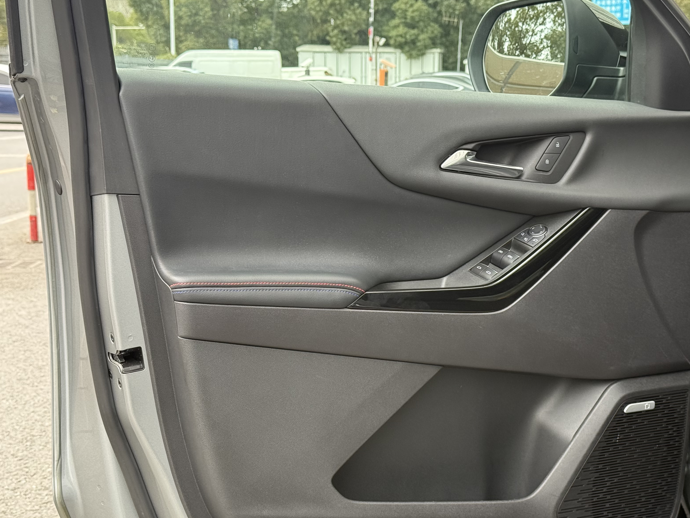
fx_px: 1236
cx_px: 395
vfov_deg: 23.6
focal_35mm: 62
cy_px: 332
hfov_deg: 31.2
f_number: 1.78
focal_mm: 6.76
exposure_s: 1/427
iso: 80
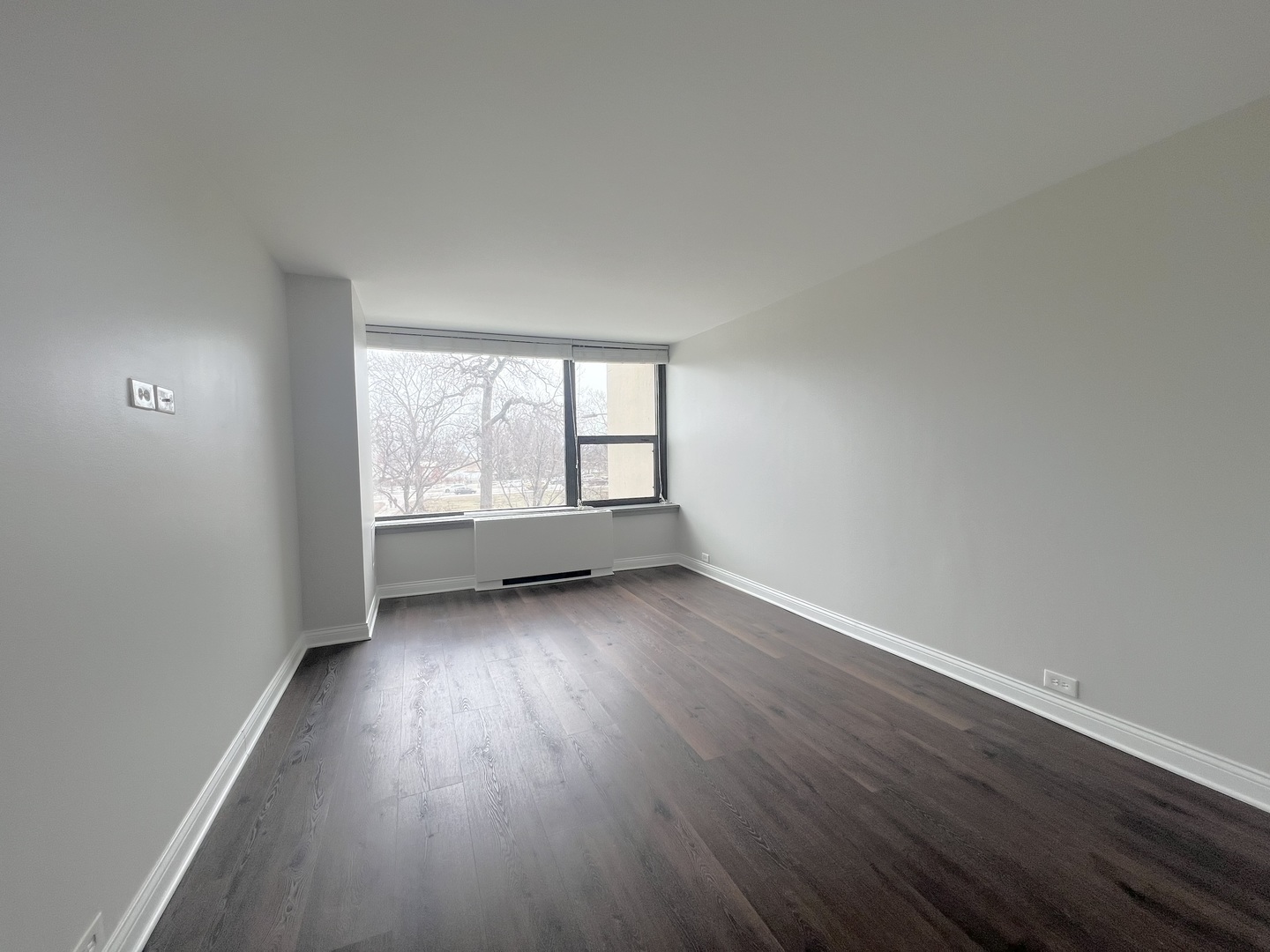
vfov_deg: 89.9
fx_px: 477
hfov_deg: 106.2
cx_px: 635
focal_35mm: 13
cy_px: 476
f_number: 1.8
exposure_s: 1/120
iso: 50
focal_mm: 1.57
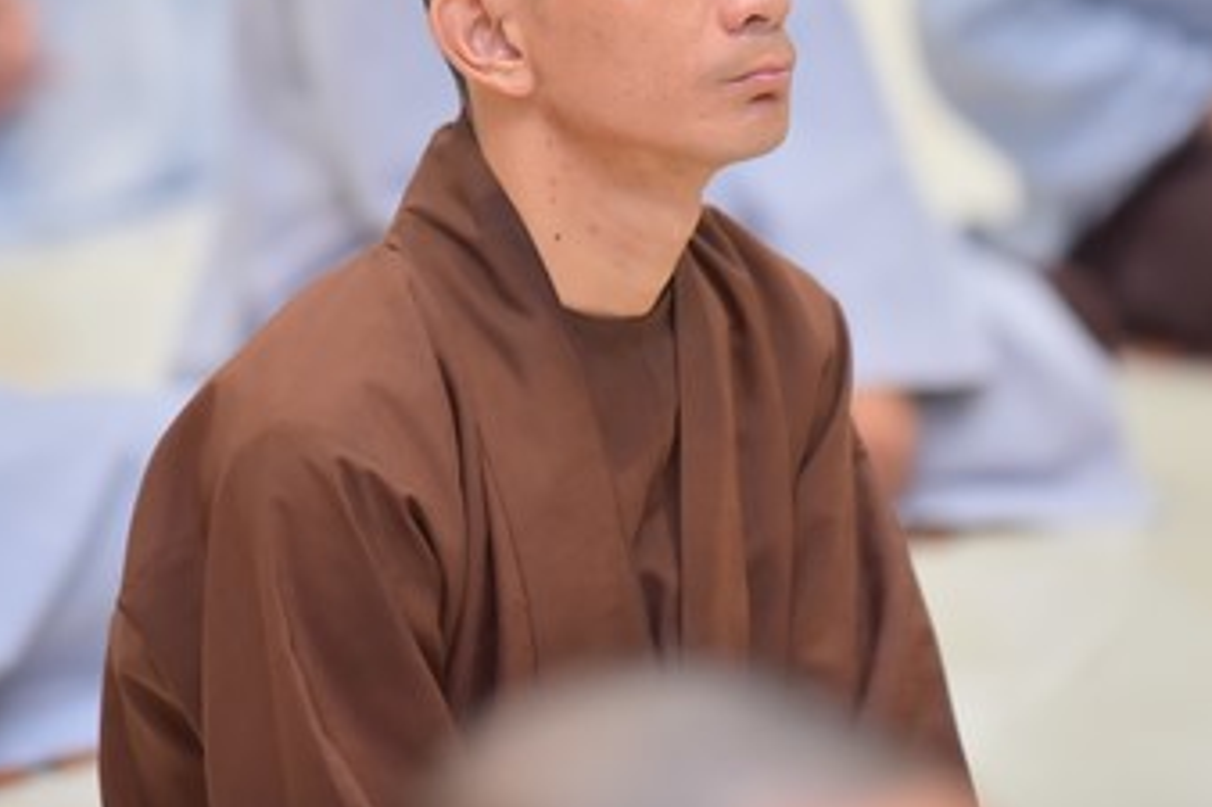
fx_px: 12955
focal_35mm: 385
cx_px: 688
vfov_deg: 3.6
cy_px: 45
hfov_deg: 5.4
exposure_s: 1/125
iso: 800
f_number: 2.8
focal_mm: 200
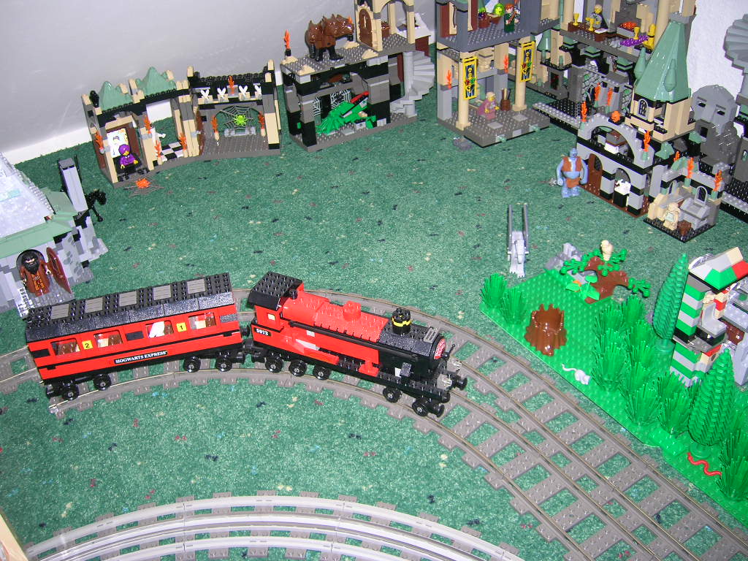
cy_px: 280
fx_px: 735
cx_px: 374
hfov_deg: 54.0
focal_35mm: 34
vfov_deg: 41.8
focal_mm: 5.7
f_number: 2.9
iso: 50
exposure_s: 1/60.1
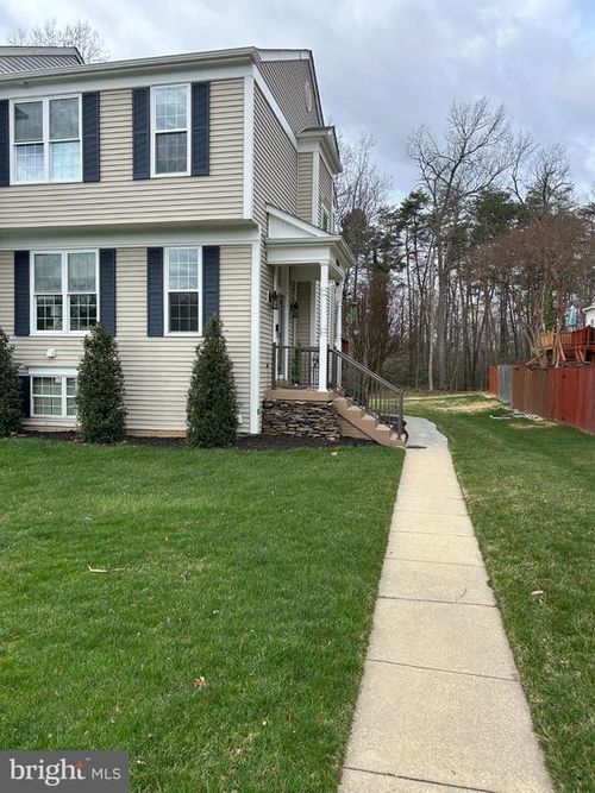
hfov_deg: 53.0
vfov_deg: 67.3
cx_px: 298
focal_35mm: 26
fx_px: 596
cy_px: 396
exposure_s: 1/1698
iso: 50
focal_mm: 5.7
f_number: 1.5
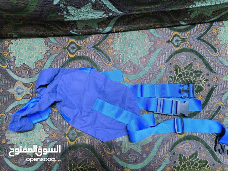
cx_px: 114
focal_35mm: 24
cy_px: 86
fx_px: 158
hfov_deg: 71.6
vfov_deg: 56.8
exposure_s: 1/25
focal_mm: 6.92
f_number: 1.9
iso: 1000
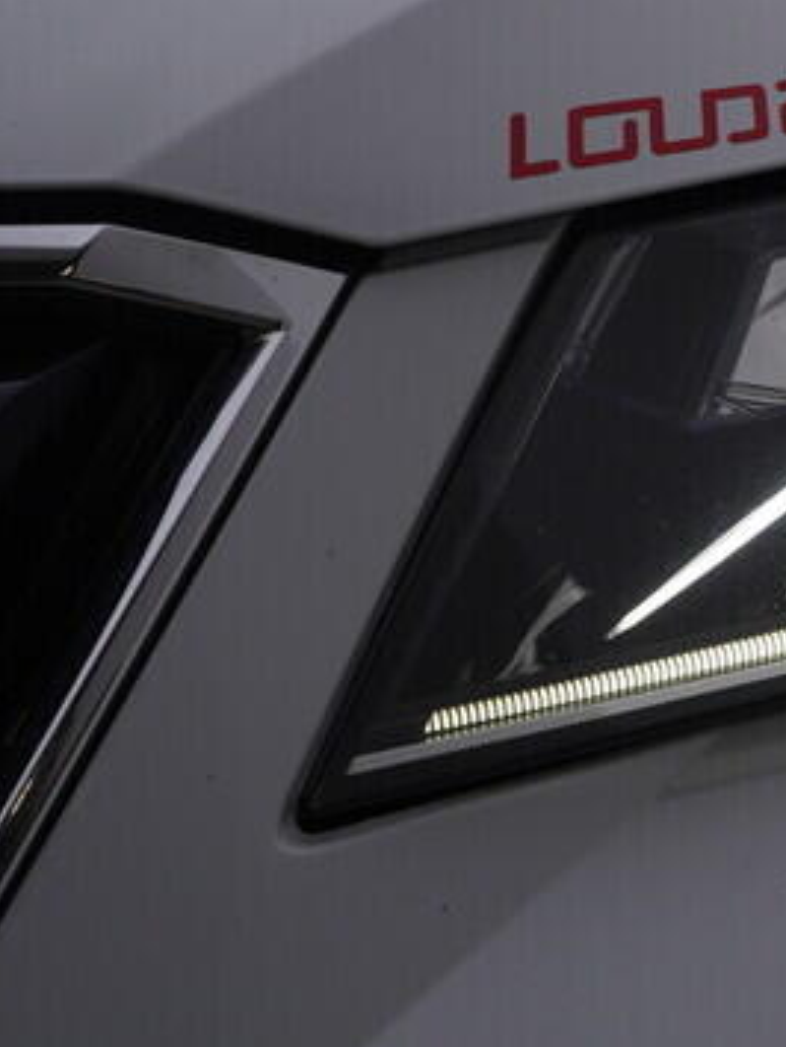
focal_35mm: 100
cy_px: 484
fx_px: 3024
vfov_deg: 19.6
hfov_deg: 14.0
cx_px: 1152
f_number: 5.6
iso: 125
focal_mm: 24
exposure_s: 1/160
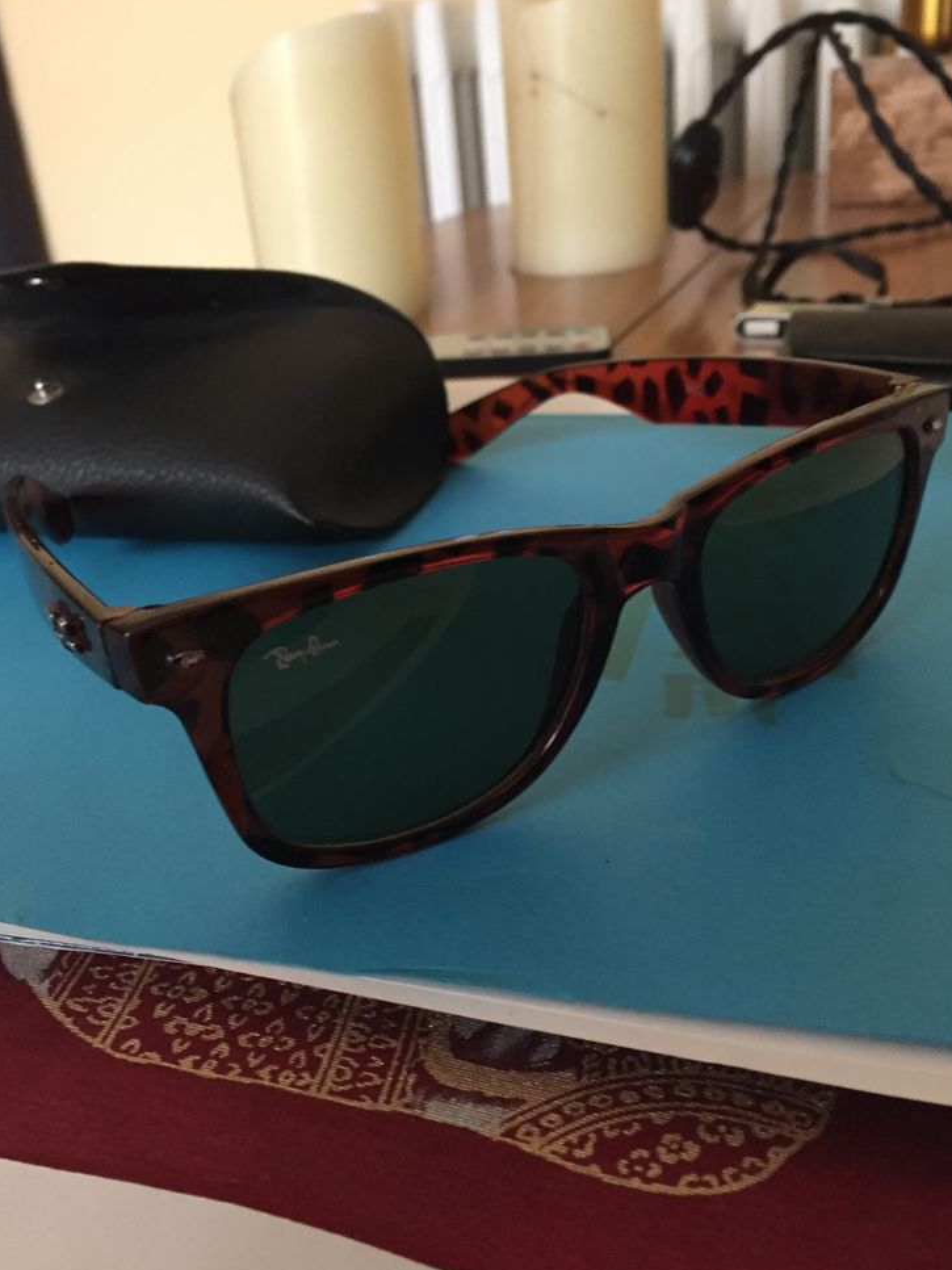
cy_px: 633
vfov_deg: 60.0
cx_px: 469
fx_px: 1100
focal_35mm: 30
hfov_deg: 46.8
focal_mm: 4.15
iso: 250
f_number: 2.2
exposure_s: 1/17
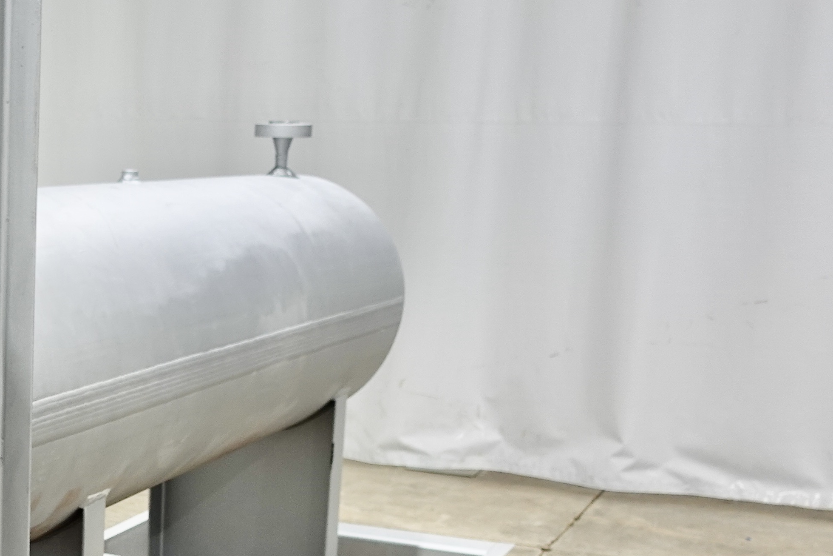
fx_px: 1550
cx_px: -40
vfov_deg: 19.7
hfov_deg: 27.9
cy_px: 554
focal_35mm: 67
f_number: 1.8
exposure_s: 1/30
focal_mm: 9.4
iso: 125
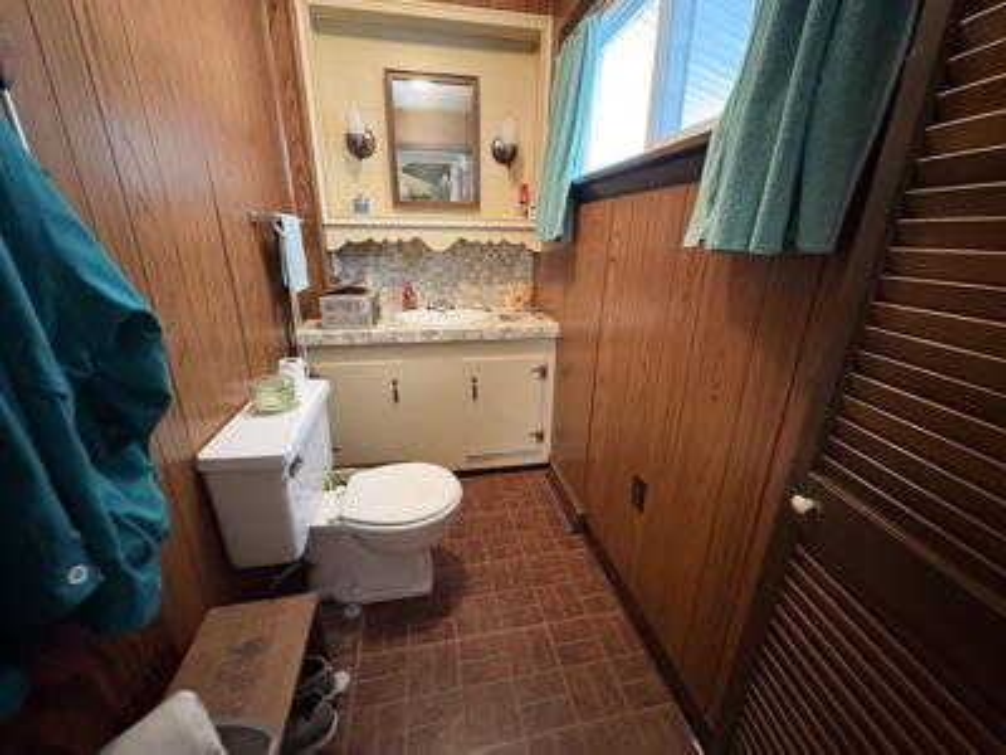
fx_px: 407
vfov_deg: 85.7
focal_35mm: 14
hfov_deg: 102.1
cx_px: 503
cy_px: 378
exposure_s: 1/40
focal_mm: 2.22
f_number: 2.2
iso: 800
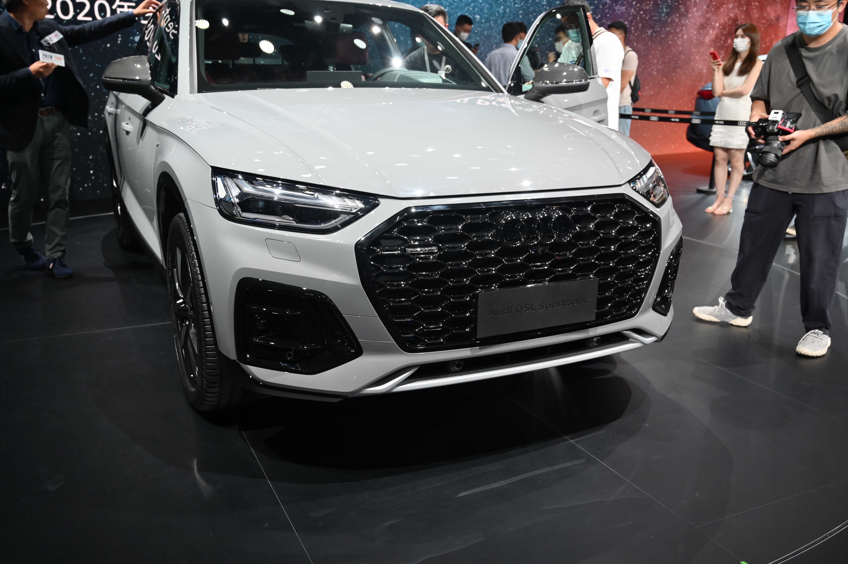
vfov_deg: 41.7
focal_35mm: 32
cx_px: 424
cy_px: 282
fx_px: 741
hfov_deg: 59.5
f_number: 4
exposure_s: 1/100
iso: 320
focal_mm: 31.5
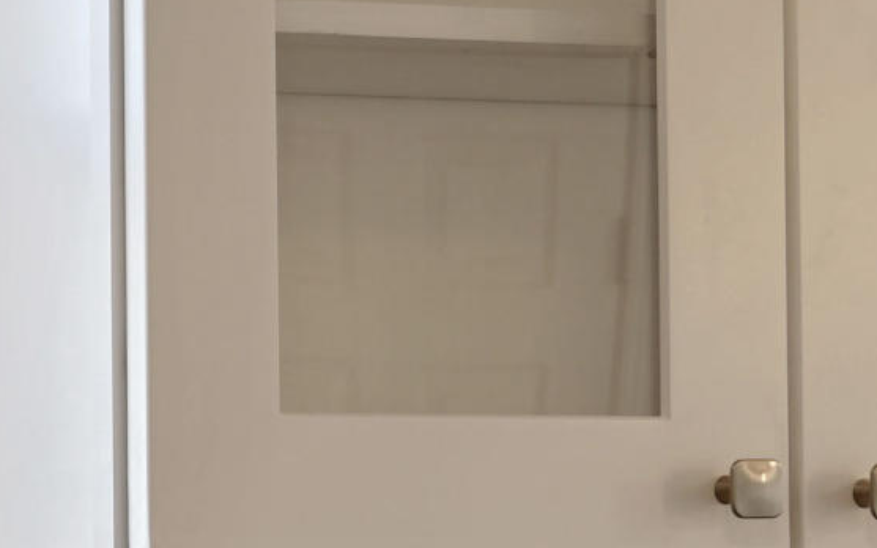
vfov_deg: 6.8
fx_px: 4589
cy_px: 486
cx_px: -982
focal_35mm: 192
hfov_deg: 10.0
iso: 200
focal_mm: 35
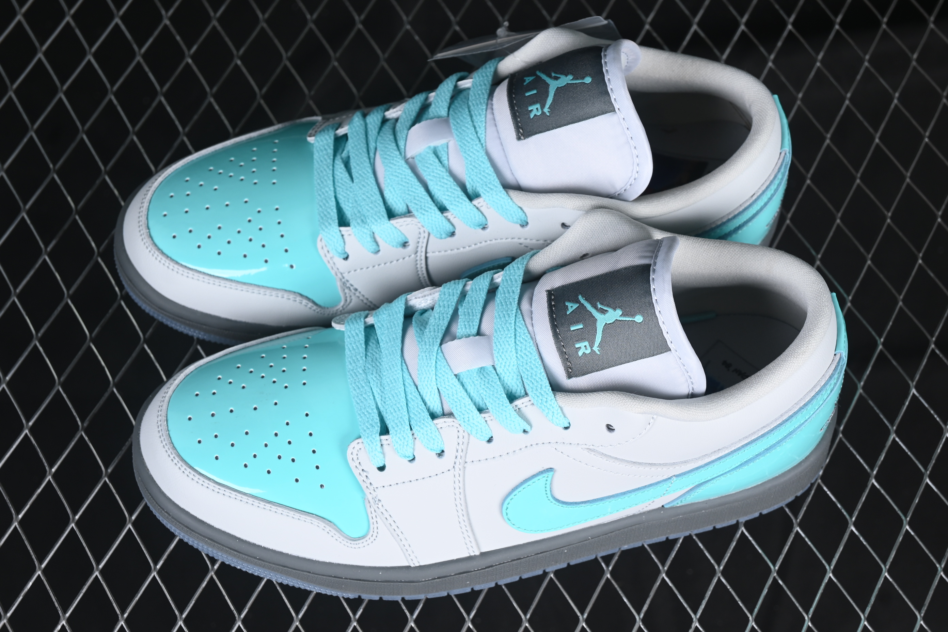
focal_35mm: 75
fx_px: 1975
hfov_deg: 27.0
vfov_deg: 18.2
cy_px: 316
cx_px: 474
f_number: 7.1
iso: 160
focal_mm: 50
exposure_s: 1/80
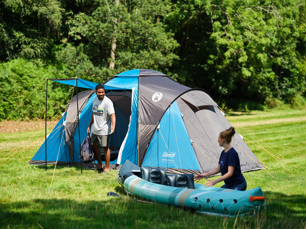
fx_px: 769
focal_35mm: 87
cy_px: 114
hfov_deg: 22.5
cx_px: 153
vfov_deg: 17.0
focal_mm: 110
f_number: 3.2
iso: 500
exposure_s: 1/2000
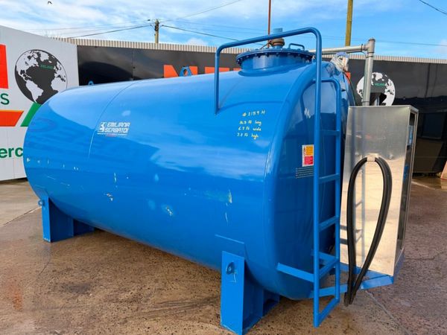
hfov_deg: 71.6
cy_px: 168
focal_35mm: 24
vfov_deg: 56.8
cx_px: 224
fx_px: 310
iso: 80
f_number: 1.78
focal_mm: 6.76
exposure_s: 1/1337
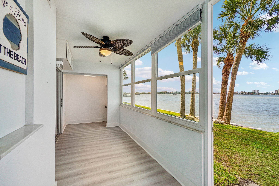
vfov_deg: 77.3
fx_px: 116
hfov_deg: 100.4
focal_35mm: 15
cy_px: 93
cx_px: 140
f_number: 8
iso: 100
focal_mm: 10
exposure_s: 1/125
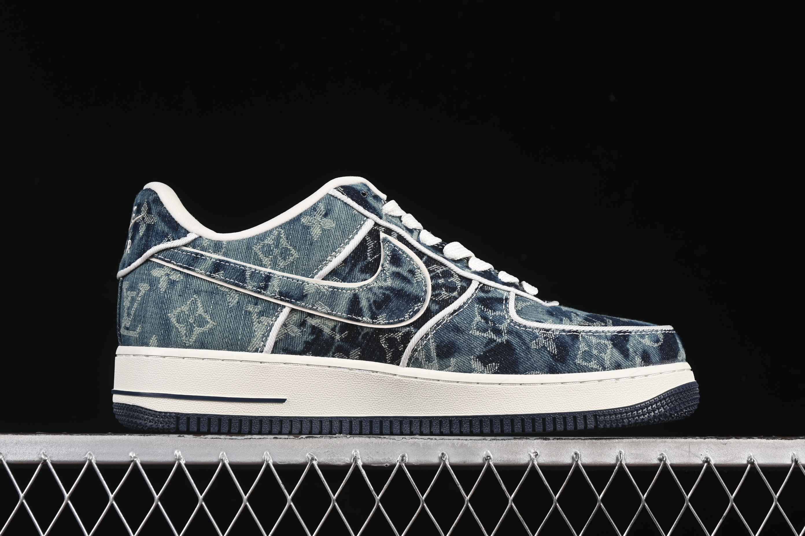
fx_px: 1677
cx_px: 402
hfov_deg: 27.0
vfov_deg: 18.2
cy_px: 268
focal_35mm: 75
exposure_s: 1/60
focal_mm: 50
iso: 160
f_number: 7.1
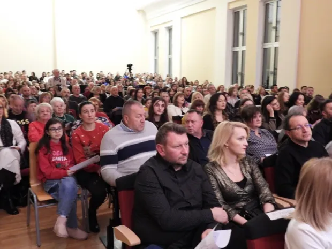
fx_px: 336
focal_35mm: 35
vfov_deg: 40.7
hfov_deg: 52.6
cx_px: 166
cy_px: 124
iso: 800
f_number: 3.2
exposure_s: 1/5
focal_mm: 6.2
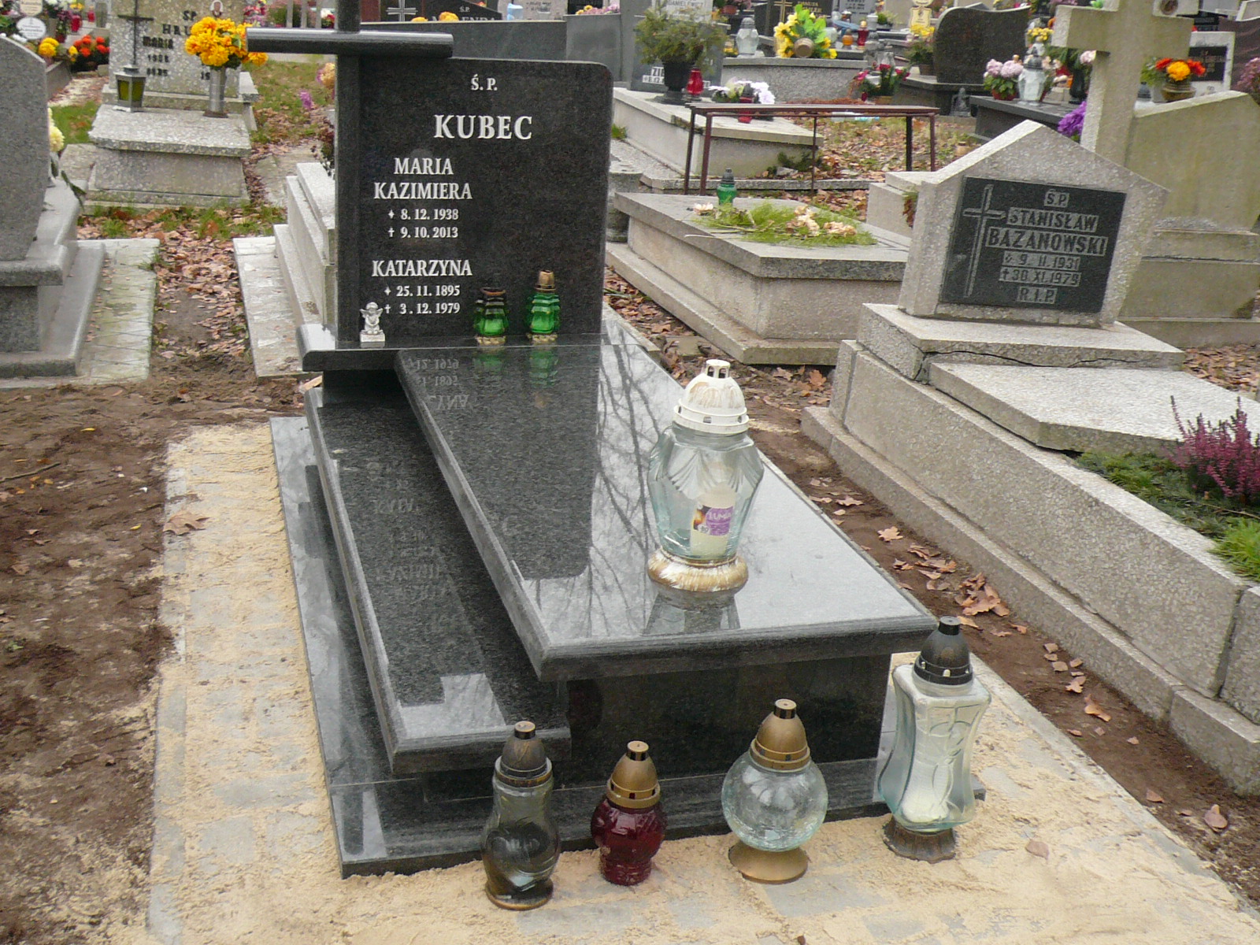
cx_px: 630
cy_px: 472
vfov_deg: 36.8
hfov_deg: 47.9
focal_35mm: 39
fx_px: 1420
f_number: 2.8
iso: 100
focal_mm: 4.6
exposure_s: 1/40
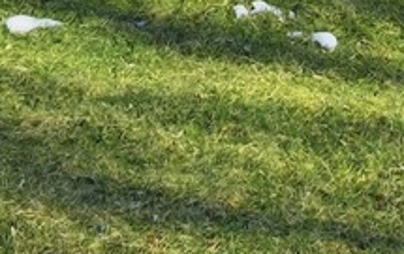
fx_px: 1268
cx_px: 271
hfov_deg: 18.1
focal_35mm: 115
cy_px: -544
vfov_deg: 9.0
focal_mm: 10
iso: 640
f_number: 8
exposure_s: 1/15000
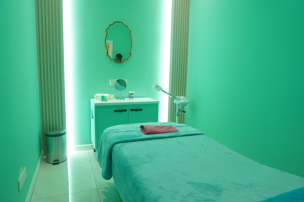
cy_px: 101
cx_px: 152
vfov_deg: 53.1
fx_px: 203
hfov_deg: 73.7
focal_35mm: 24
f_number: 5.6
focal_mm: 16
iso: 1000
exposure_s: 1/45
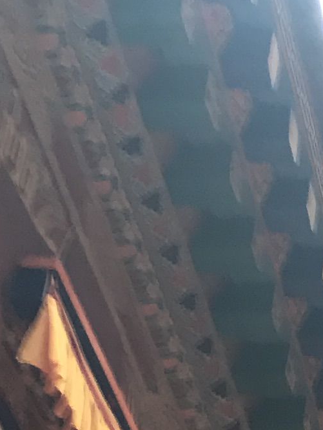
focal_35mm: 169
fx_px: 2103
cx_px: 891
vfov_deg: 11.6
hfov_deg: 7.8
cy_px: 451
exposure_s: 1/50
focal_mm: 3.99
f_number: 1.8
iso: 20
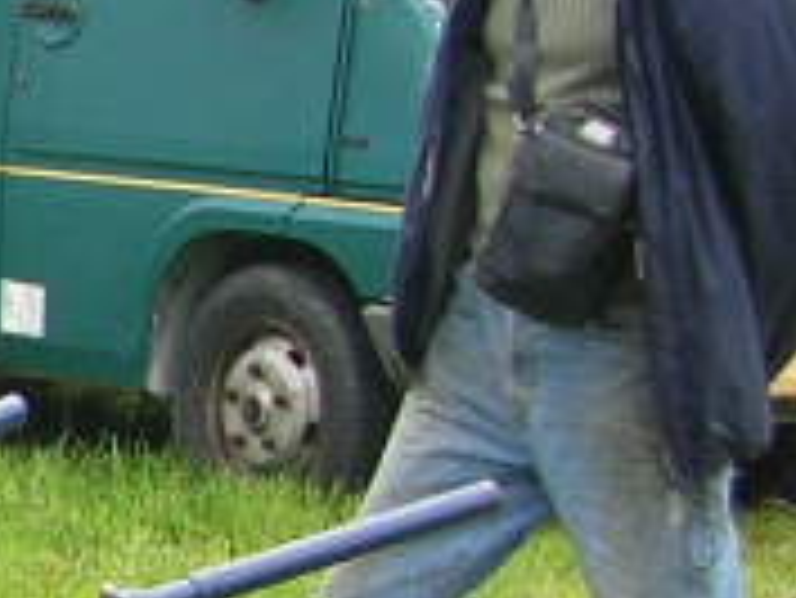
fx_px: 4648
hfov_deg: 9.0
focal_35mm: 202
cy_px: 567
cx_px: -962
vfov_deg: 7.3
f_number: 2.8
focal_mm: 5.8
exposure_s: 1/212
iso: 50
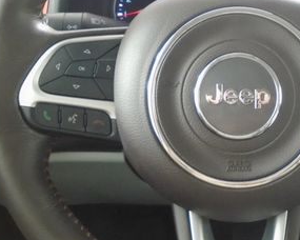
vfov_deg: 26.5
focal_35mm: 57
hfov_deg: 32.1
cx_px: 241
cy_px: 81
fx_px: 506
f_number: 3.2
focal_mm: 4.6
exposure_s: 1/30
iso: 320
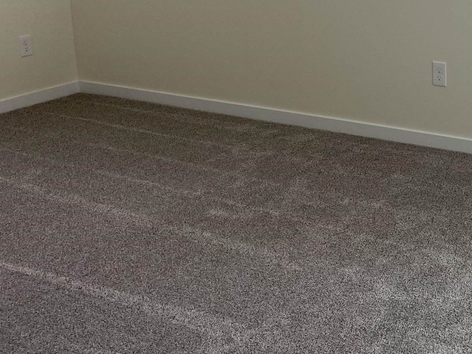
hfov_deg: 26.8
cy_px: 51
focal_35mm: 67
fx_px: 914
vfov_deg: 21.5
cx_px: 511
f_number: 1.8
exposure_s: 1/60
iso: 64
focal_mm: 4.25
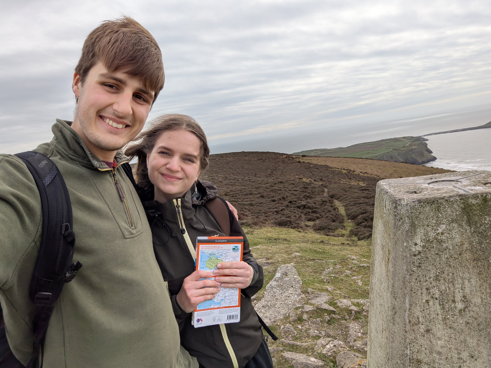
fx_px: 298
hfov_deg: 79.0
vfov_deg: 63.4
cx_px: 246
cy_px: 184
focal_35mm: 21
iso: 46
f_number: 2.2
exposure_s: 1/1304
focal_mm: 2.74
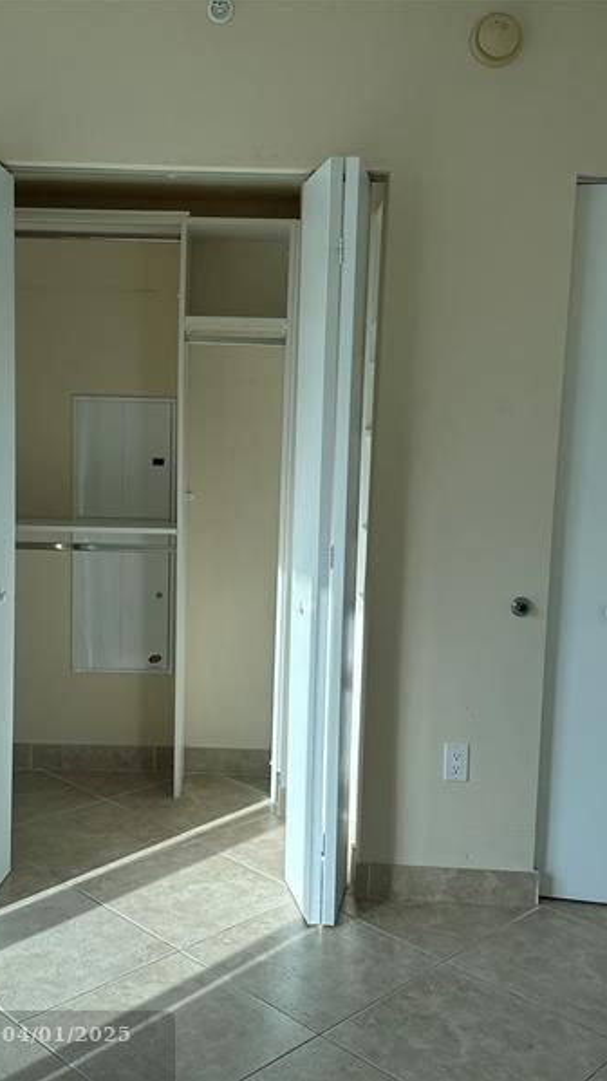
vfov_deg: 56.6
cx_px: 235
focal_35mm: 35
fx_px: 1002
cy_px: 540
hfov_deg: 33.6
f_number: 1.78
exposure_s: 1/1083
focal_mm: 6.86
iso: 80
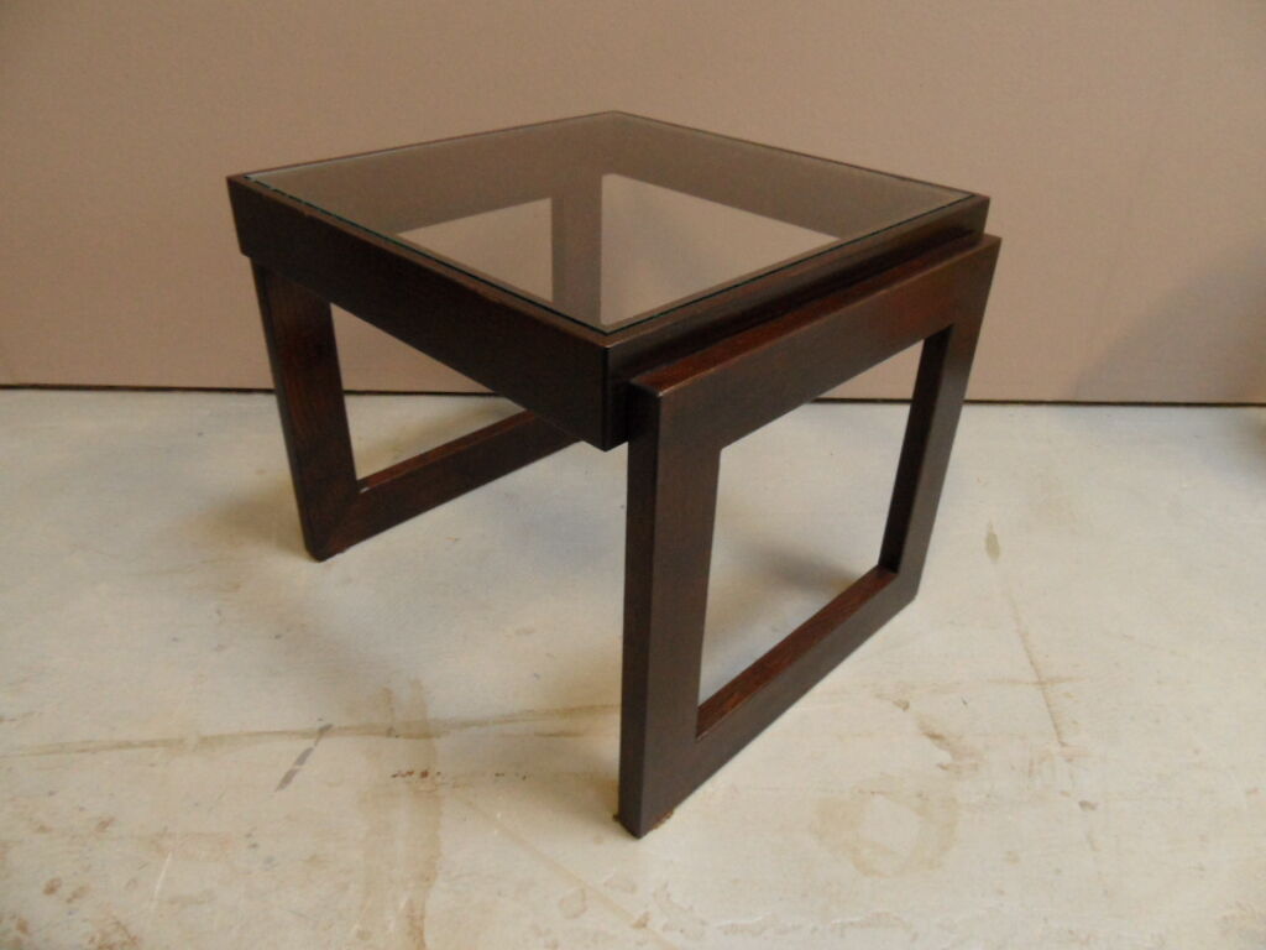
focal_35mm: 24
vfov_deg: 56.8
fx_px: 878
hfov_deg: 71.6
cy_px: 475
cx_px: 633
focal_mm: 3.9
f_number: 3.2
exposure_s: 1/15
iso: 400
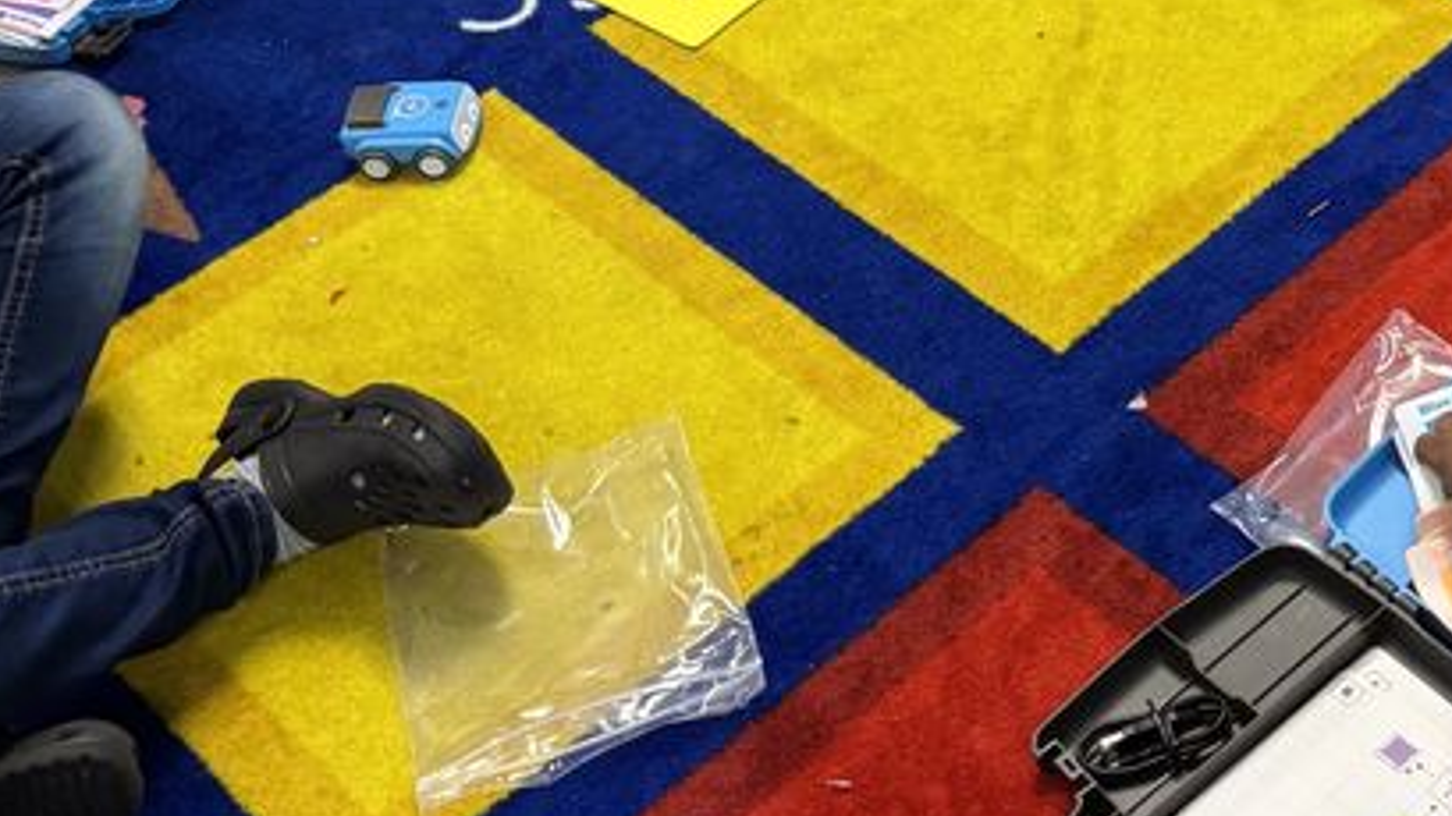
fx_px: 2733
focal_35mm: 71
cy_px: -18
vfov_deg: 16.6
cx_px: 1292
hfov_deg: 28.6
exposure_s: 1/60
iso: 160
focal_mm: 5.96
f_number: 1.6
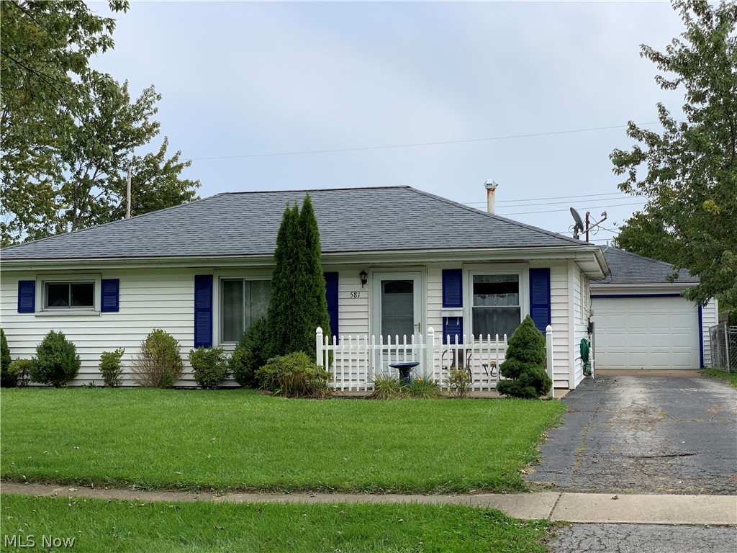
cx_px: 368
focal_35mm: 52
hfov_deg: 36.8
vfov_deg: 28.0
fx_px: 1107
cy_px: 276
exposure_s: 1/1332
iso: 16
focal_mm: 6
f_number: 2.4
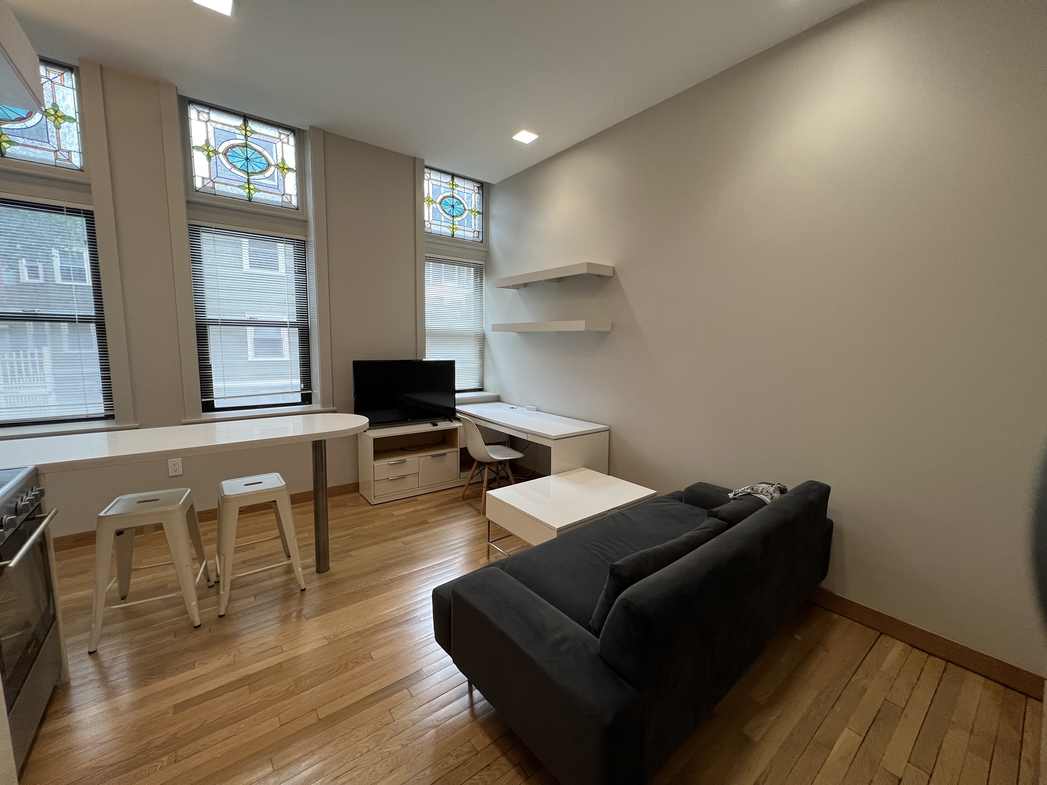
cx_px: 524
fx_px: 393
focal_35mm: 13
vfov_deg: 89.9
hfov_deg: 106.2
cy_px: 392
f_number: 1.8
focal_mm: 1.57
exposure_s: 1/120
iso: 200
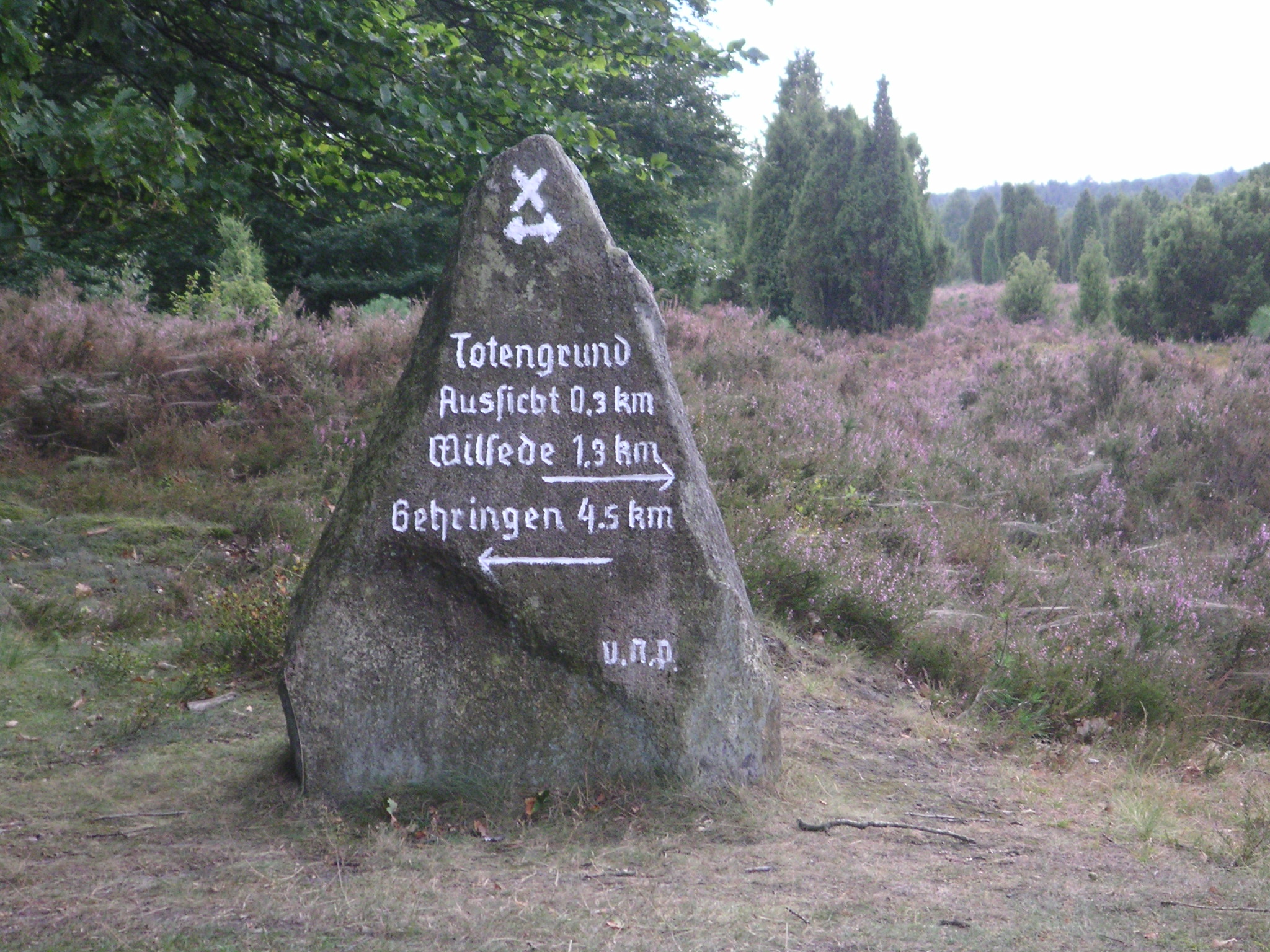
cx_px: 635
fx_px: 4072
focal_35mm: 111
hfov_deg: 17.7
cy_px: 476
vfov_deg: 13.3
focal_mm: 17.1
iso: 160
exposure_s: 1/111
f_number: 3.6
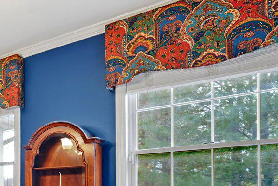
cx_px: -117
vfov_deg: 29.9
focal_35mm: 41
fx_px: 317
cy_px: 196
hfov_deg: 31.0
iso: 100
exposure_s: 2
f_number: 8
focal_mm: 12
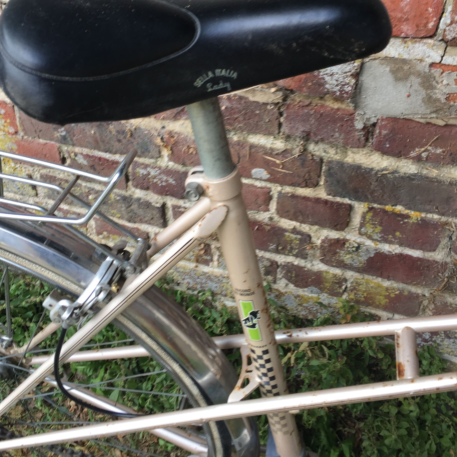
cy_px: 177
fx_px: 523
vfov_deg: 46.9
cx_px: 225
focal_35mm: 35
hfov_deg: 47.2
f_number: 2.2
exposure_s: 1/50
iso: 32
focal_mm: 4.15
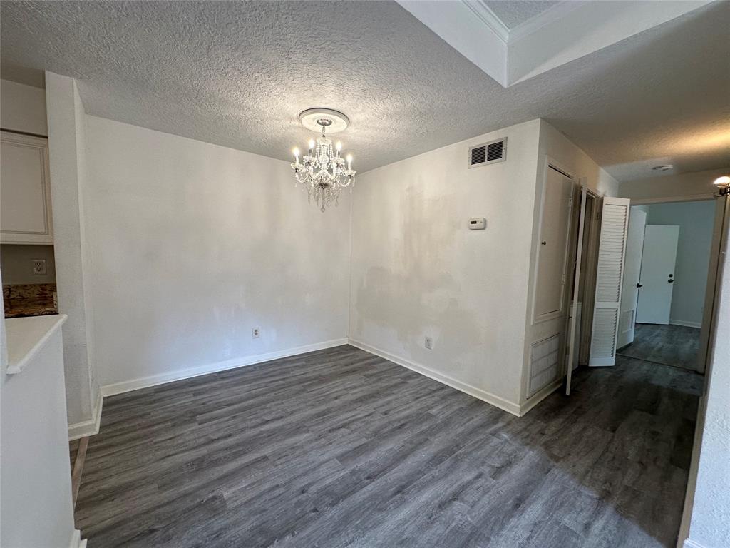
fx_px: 295
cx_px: 365
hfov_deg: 102.1
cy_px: 274
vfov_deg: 85.7
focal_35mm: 14
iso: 125
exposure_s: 1/120
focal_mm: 2.22
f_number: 2.2
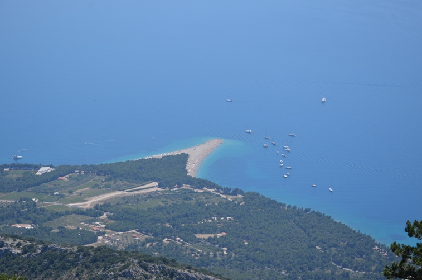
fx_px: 1298
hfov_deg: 18.5
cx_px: 208
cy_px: 135
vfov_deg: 12.3
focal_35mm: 111
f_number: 8
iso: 125
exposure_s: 1/250
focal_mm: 70
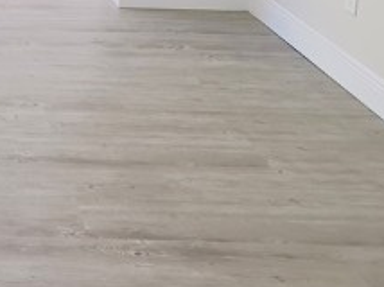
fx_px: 742
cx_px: -124
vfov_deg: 19.1
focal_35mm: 67
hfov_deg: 24.9
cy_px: -151
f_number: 2.2
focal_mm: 2.22
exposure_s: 1/99
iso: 160
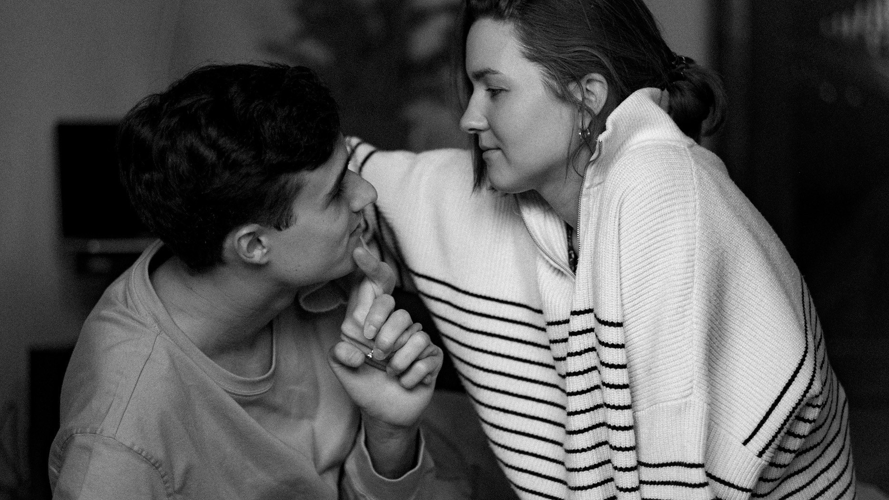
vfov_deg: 12.6
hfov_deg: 22.2
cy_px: 248
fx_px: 2263
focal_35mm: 96
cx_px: 414
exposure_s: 1/500
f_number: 1.2
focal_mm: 56
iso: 1000
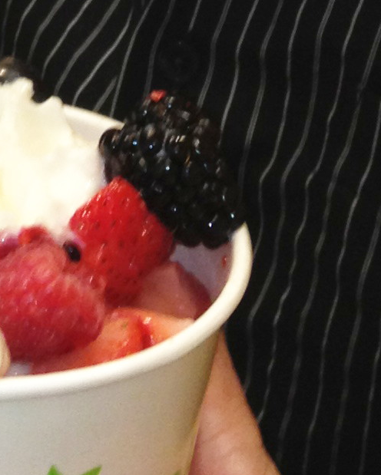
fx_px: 2535
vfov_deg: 10.0
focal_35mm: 180
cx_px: 184
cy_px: -468
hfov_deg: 8.6
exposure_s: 1/20
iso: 100
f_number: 2.4
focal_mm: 4.28
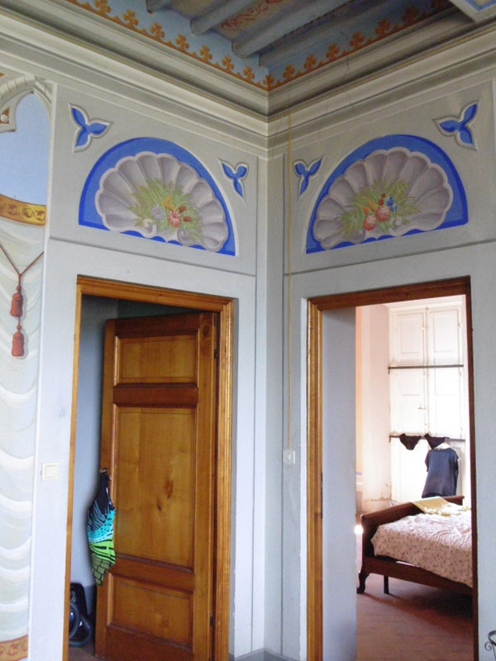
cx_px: 248
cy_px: 330
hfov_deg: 40.7
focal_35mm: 35
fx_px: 669
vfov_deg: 52.6
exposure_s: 1/50
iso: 400
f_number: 3.5
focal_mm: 6.4
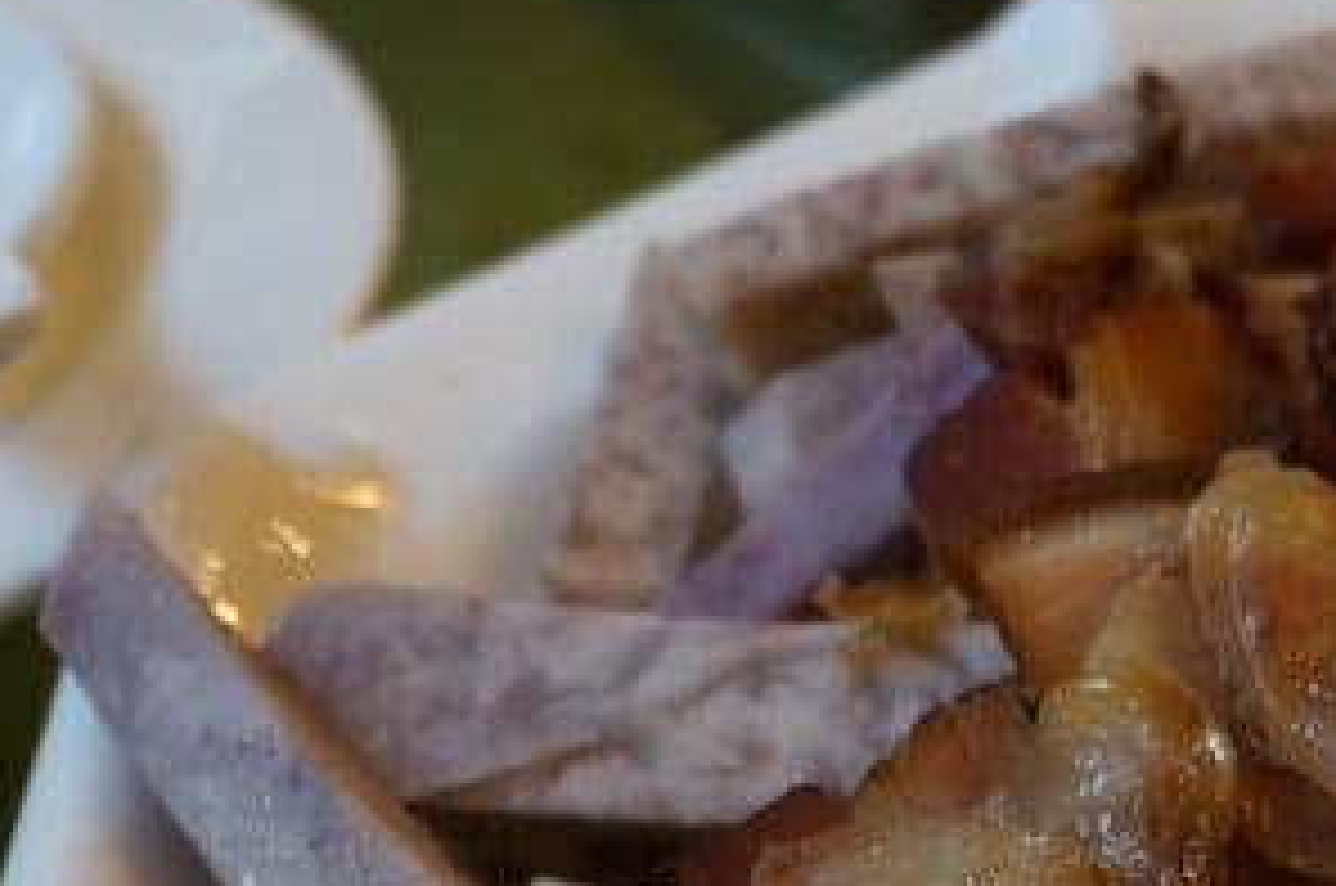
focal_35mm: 125
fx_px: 4644
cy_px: 983
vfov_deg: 10.8
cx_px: 1610
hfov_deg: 15.7
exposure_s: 1/60
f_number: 5
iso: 800
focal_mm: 31
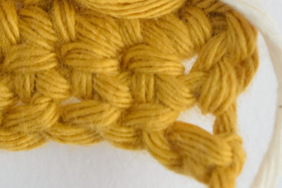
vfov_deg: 6.1
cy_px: -50
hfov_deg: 9.2
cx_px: 39
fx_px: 1746
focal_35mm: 223
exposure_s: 1/60
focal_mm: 48
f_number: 8
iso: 1600
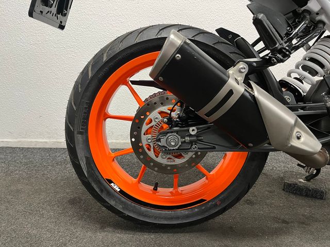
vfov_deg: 53.1
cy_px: 124
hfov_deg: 67.3
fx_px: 248
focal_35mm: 26
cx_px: 165
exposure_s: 1/50
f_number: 1.6
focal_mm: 5.1
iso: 200
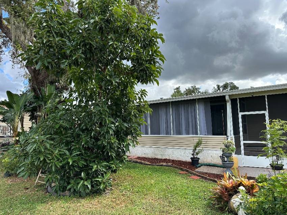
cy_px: 108
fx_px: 199
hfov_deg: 71.6
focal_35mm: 24
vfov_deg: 56.8
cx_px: 144
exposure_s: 1/1393
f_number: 1.78
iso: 80
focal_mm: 6.86
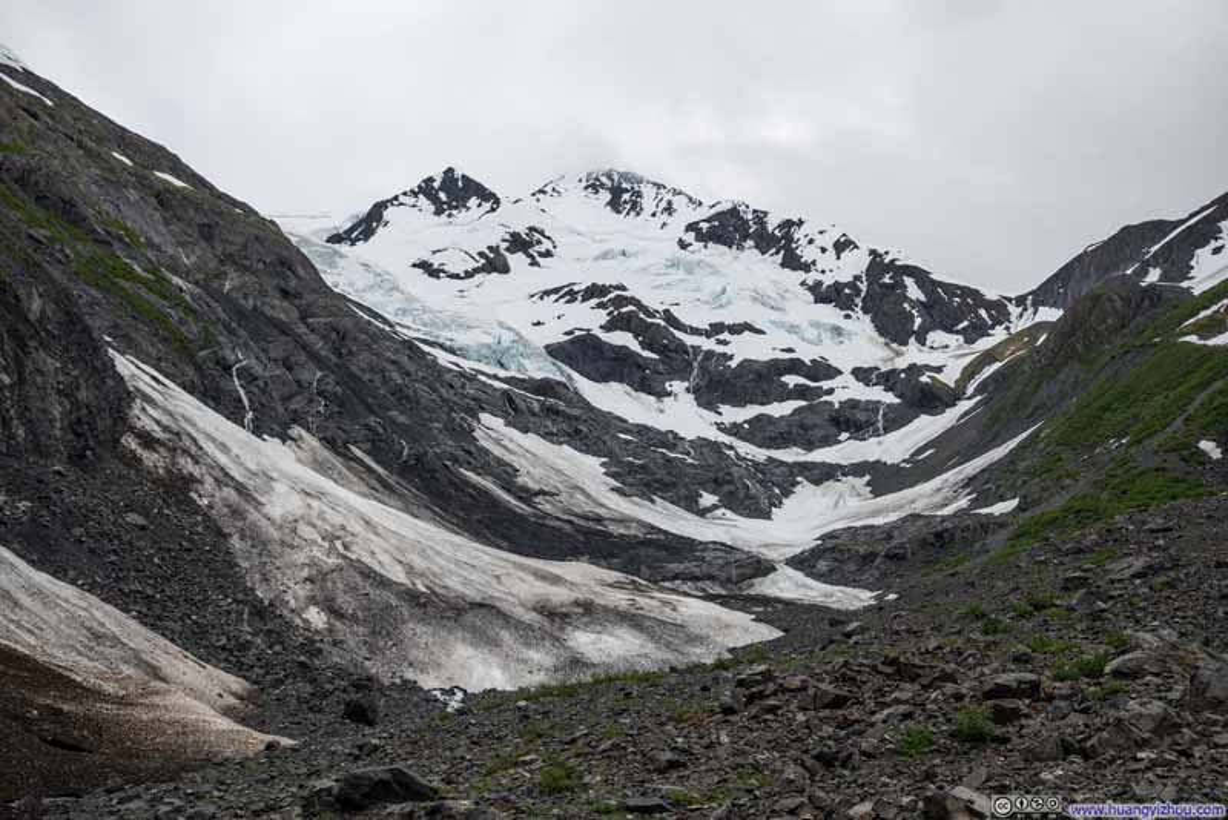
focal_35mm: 35
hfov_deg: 54.4
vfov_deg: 37.9
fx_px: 1194
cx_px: 614
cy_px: 410
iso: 100
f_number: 4.5
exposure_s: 1/1000
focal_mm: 35
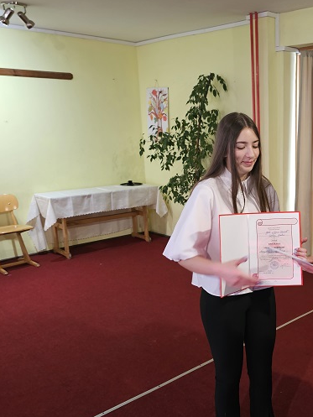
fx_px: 446
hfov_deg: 35.9
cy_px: 215
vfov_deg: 50.1
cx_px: 294
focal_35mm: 37
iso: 640
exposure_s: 1/33
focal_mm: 6.3
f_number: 1.7
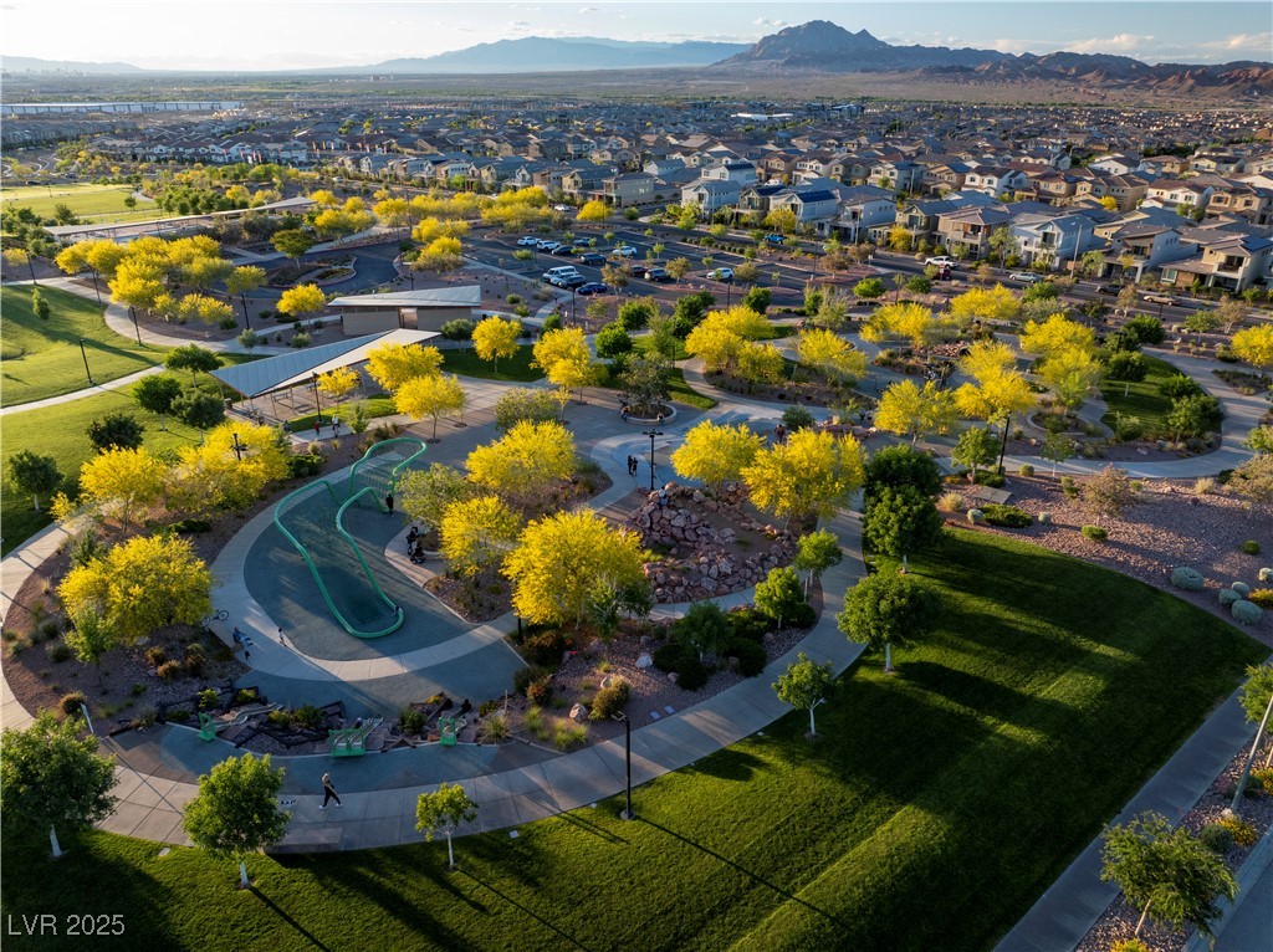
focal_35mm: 24
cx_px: 636
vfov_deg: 56.7
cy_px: 476
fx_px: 882
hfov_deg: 71.6
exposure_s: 1/240
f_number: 3.2
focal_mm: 12.29
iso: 200
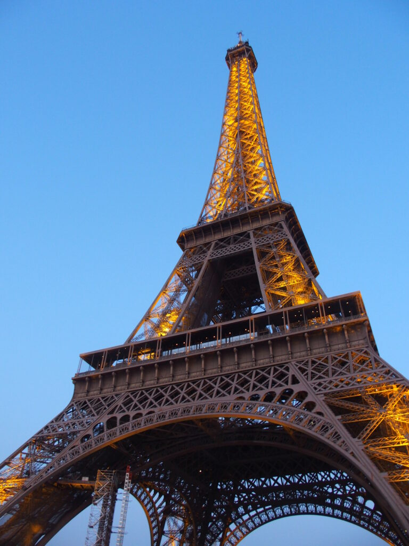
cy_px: 273
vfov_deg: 63.4
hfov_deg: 49.7
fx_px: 441
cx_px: 204
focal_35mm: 28
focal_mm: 6
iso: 200
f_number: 2.8
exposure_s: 1/30
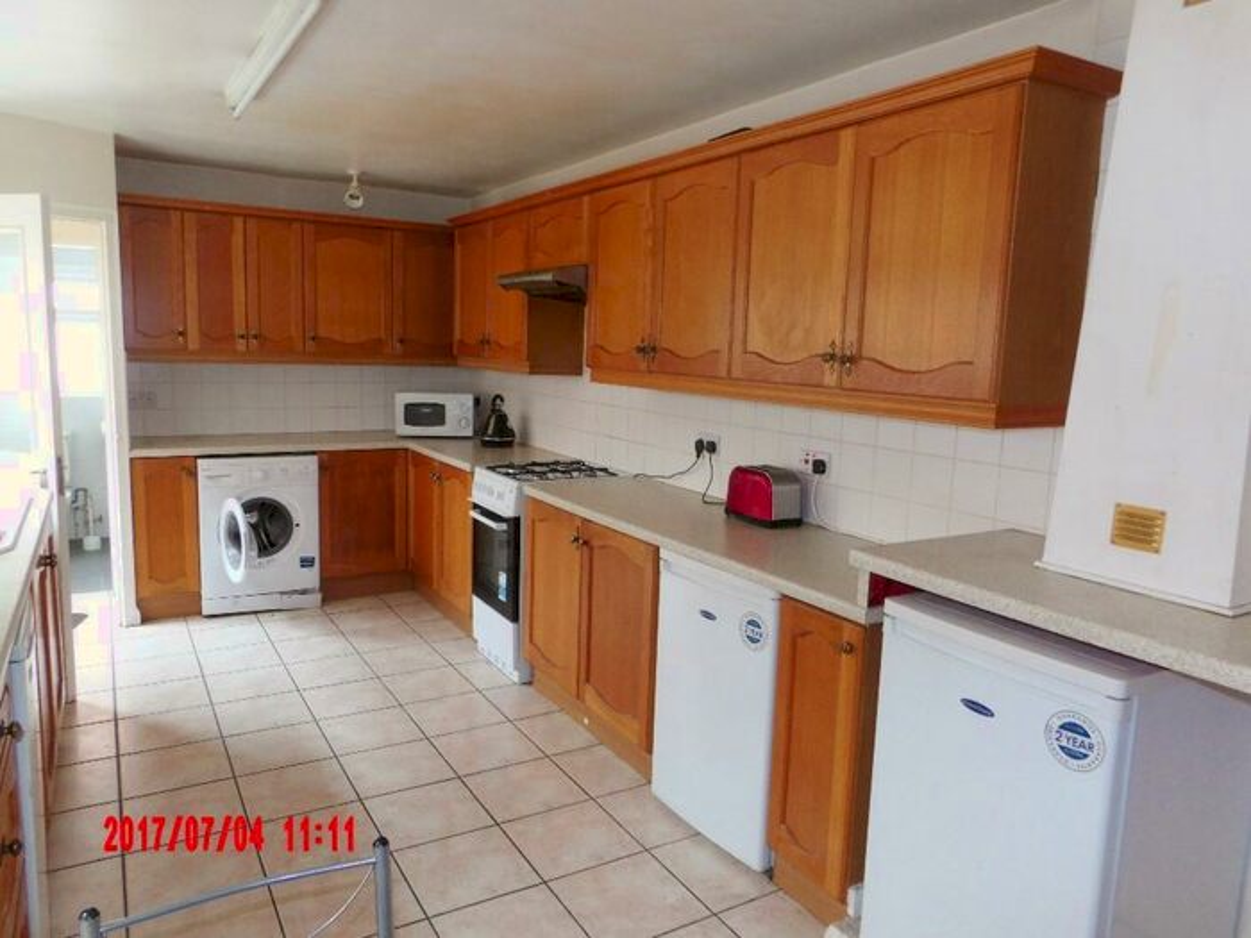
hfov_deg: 71.6
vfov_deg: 56.8
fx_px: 867
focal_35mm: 24
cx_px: 626
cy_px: 469
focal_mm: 4.3
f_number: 4.1
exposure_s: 1/15
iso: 200
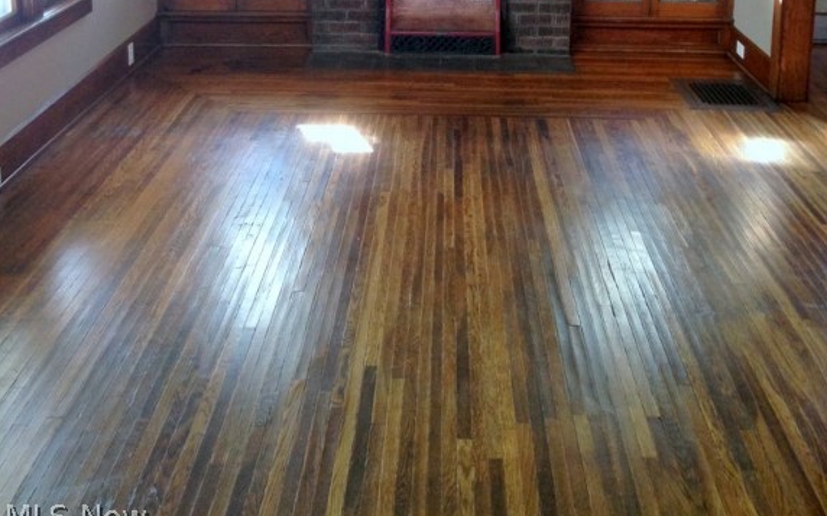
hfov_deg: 42.7
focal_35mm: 47
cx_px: 414
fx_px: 1059
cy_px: -14
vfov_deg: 25.8
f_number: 2.4
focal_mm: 4.12
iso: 125
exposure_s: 1/20
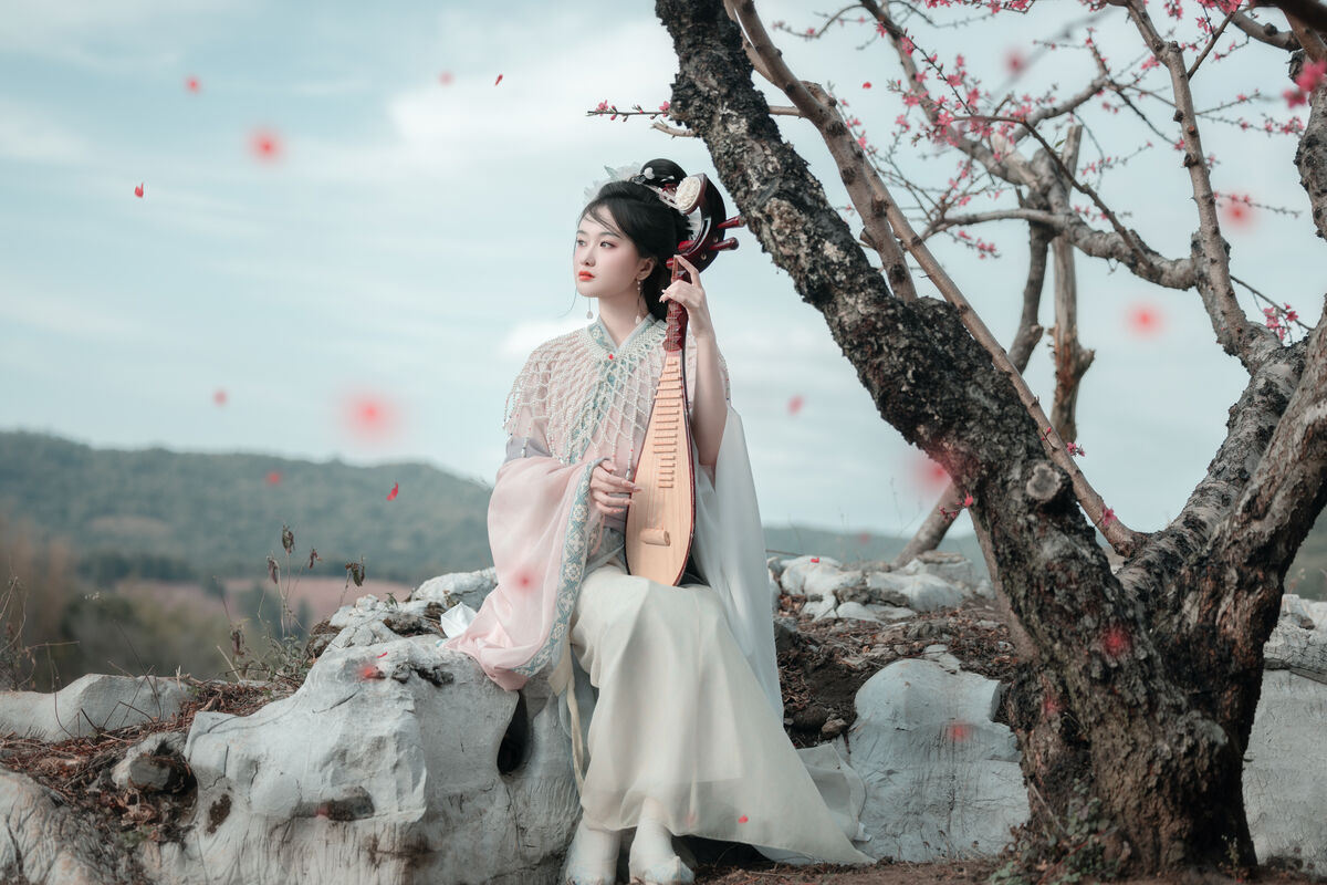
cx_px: 664
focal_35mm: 69
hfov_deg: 29.2
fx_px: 2543
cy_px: 442
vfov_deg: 19.7
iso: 50
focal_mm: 70
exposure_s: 1/800
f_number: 2.8
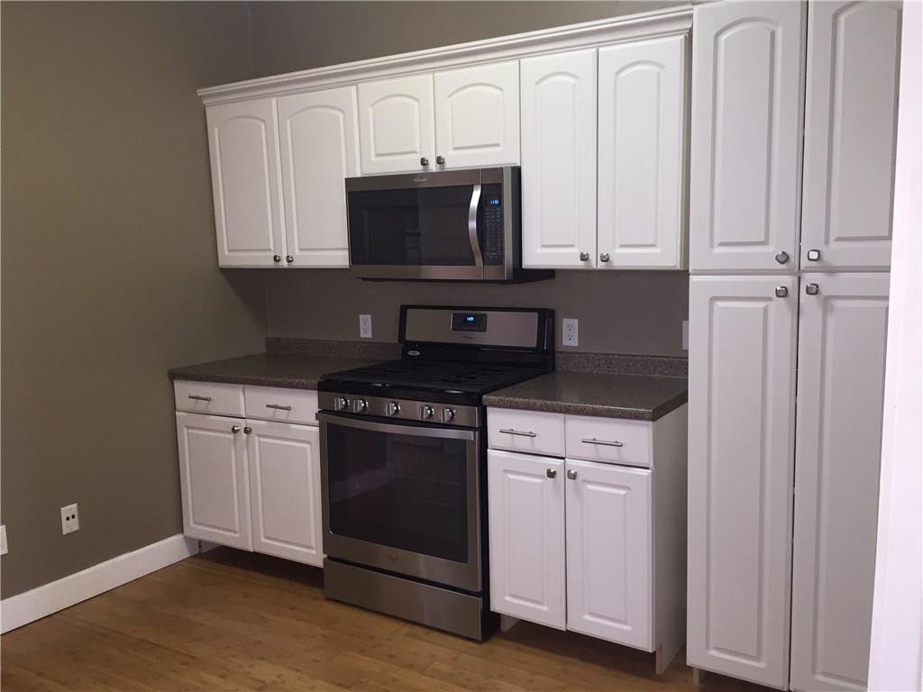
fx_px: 773
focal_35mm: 29
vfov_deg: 48.2
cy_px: 346
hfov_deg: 61.7
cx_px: 462
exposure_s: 1/30
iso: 160
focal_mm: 4.15
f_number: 2.2
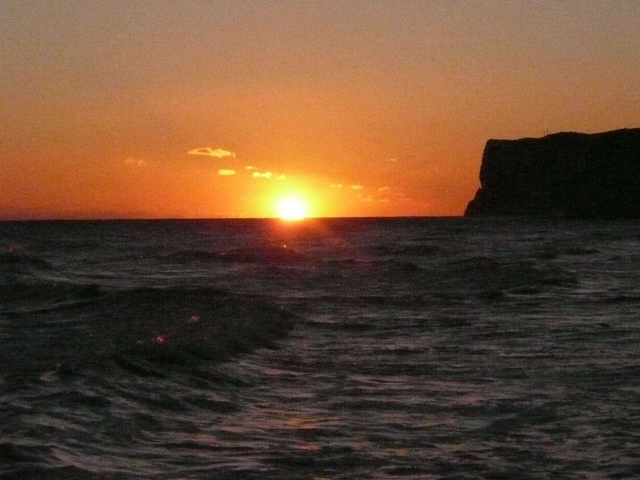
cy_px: 199
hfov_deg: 16.5
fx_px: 2200
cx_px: 300
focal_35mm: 119
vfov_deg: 12.4
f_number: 11
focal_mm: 13.7
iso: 1250
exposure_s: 1/1600
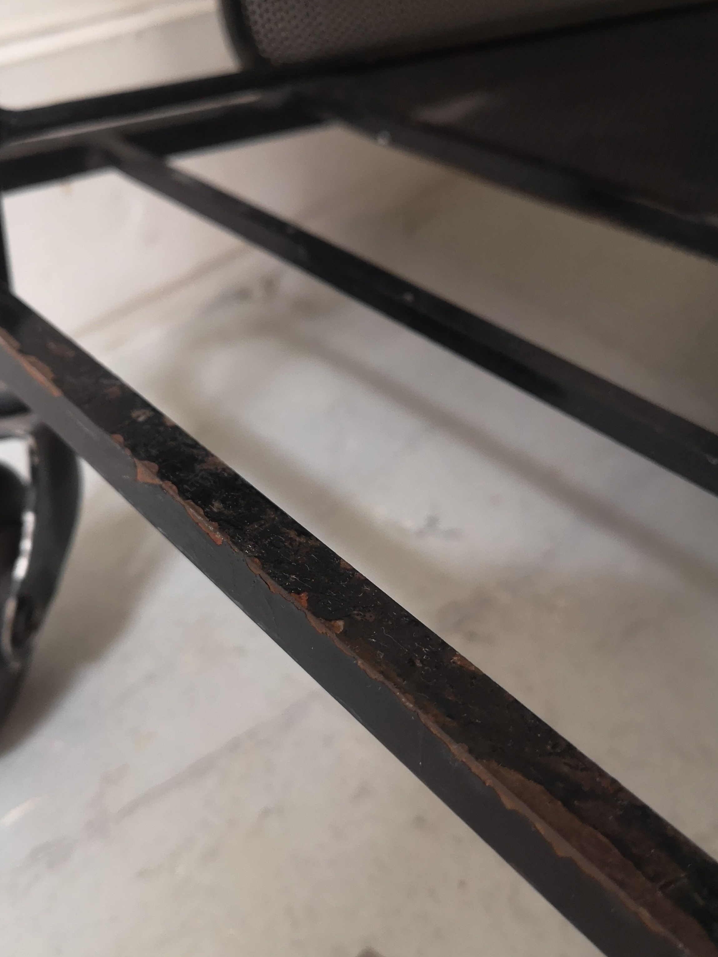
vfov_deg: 52.6
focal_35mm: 35
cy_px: 458
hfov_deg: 40.5
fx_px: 968
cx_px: 275
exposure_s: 1/25
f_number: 1.8
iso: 320
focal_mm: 3.95
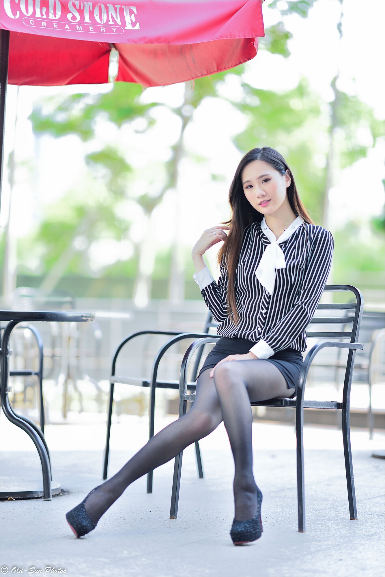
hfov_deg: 13.0
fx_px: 1684
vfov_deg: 19.5
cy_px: 288
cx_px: 192
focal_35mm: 105
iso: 100
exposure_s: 1/500
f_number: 1.4
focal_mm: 105
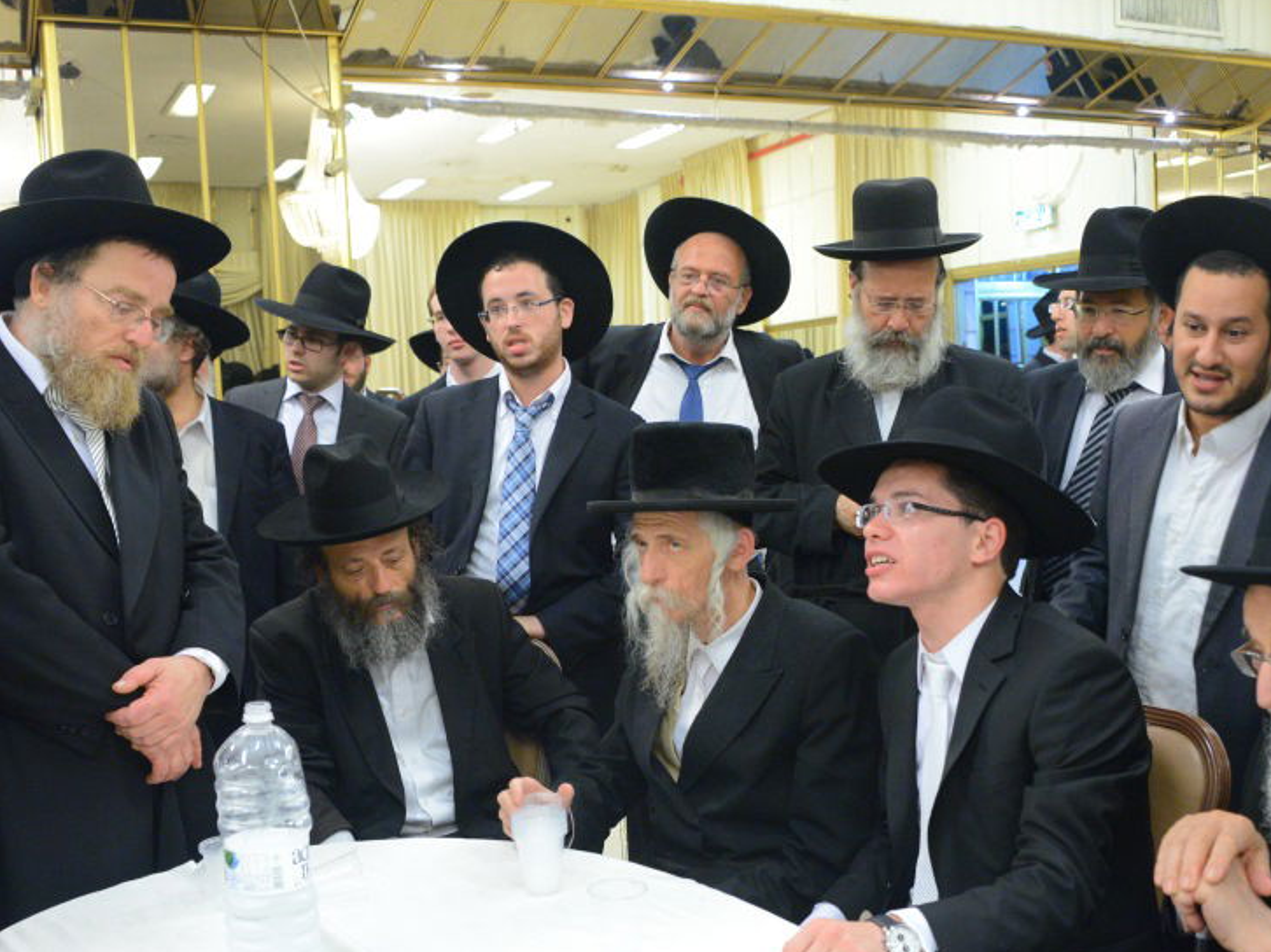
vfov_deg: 37.5
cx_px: 699
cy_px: 578
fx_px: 1395
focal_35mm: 38
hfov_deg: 48.9
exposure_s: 1/80
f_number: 4.5
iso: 4000
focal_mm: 28
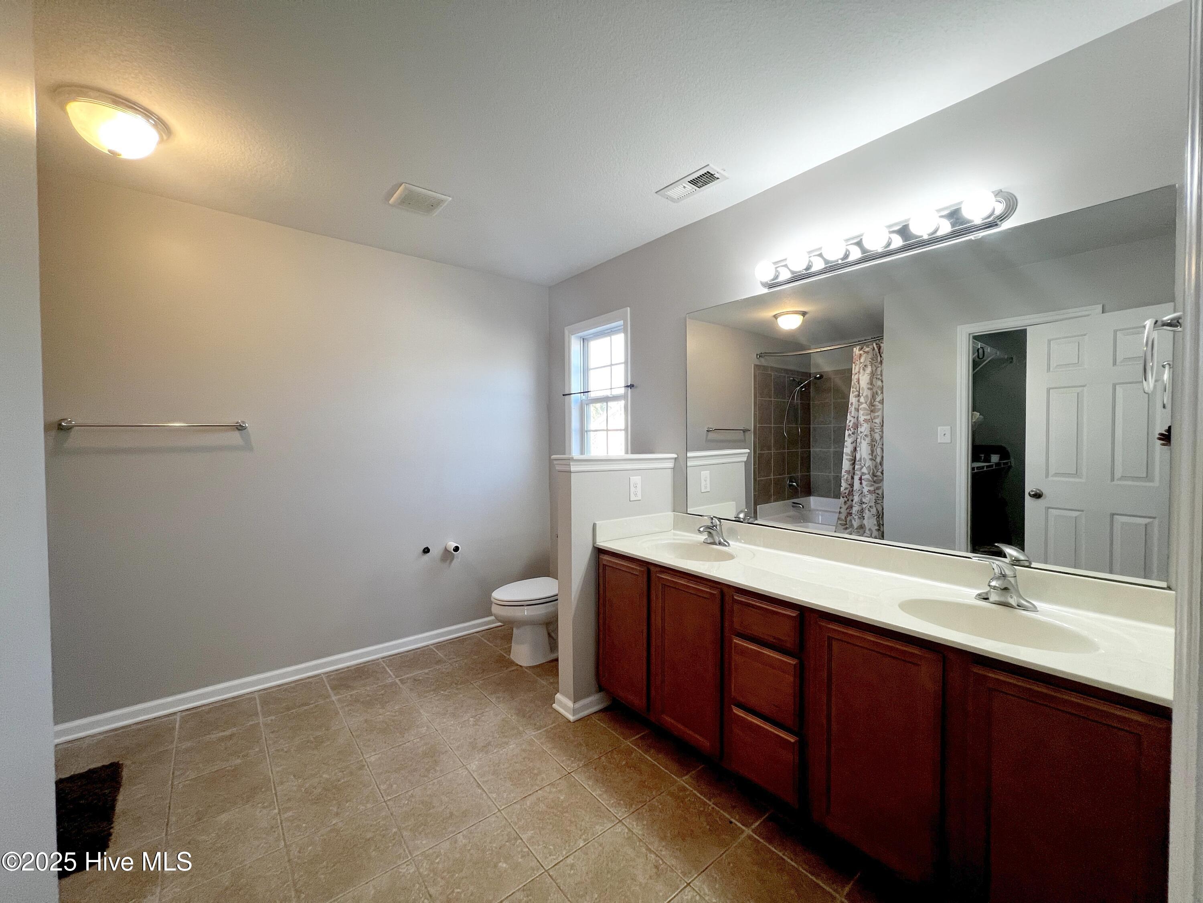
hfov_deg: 106.2
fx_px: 452
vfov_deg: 89.9
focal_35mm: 13
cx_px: 602
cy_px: 452
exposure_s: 1/120
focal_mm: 1.57
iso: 160
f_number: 1.8
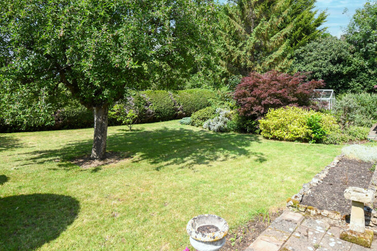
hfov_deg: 78.4
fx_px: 230
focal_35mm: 22
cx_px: 203
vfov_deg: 56.9
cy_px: 103
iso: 640
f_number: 6.3
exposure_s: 1/2500
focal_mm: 16
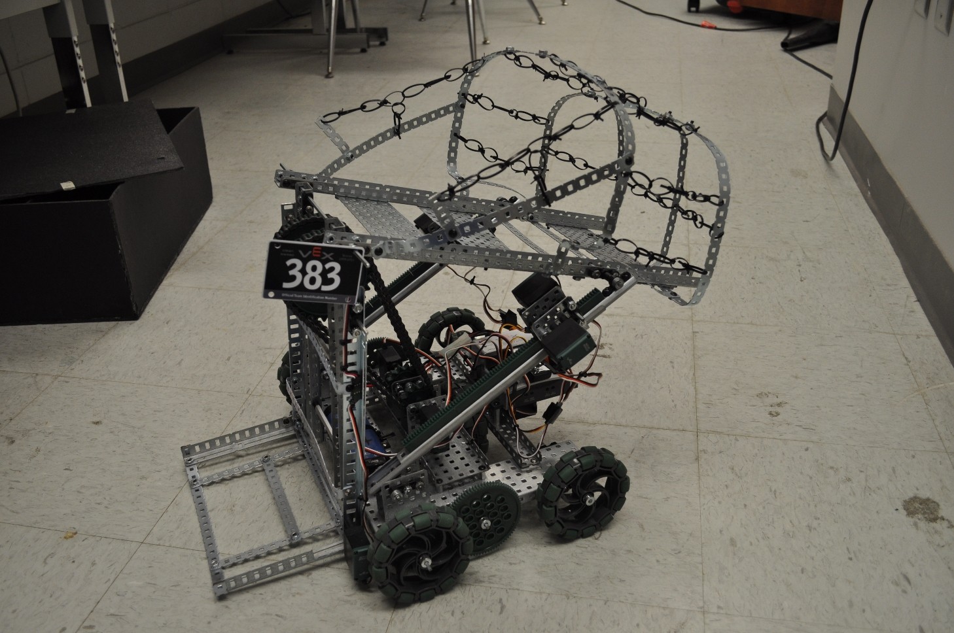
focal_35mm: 33
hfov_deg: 57.3
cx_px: 477
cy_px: 316
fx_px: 873
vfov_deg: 39.9
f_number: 4.5
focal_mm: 22
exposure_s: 1/80
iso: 400
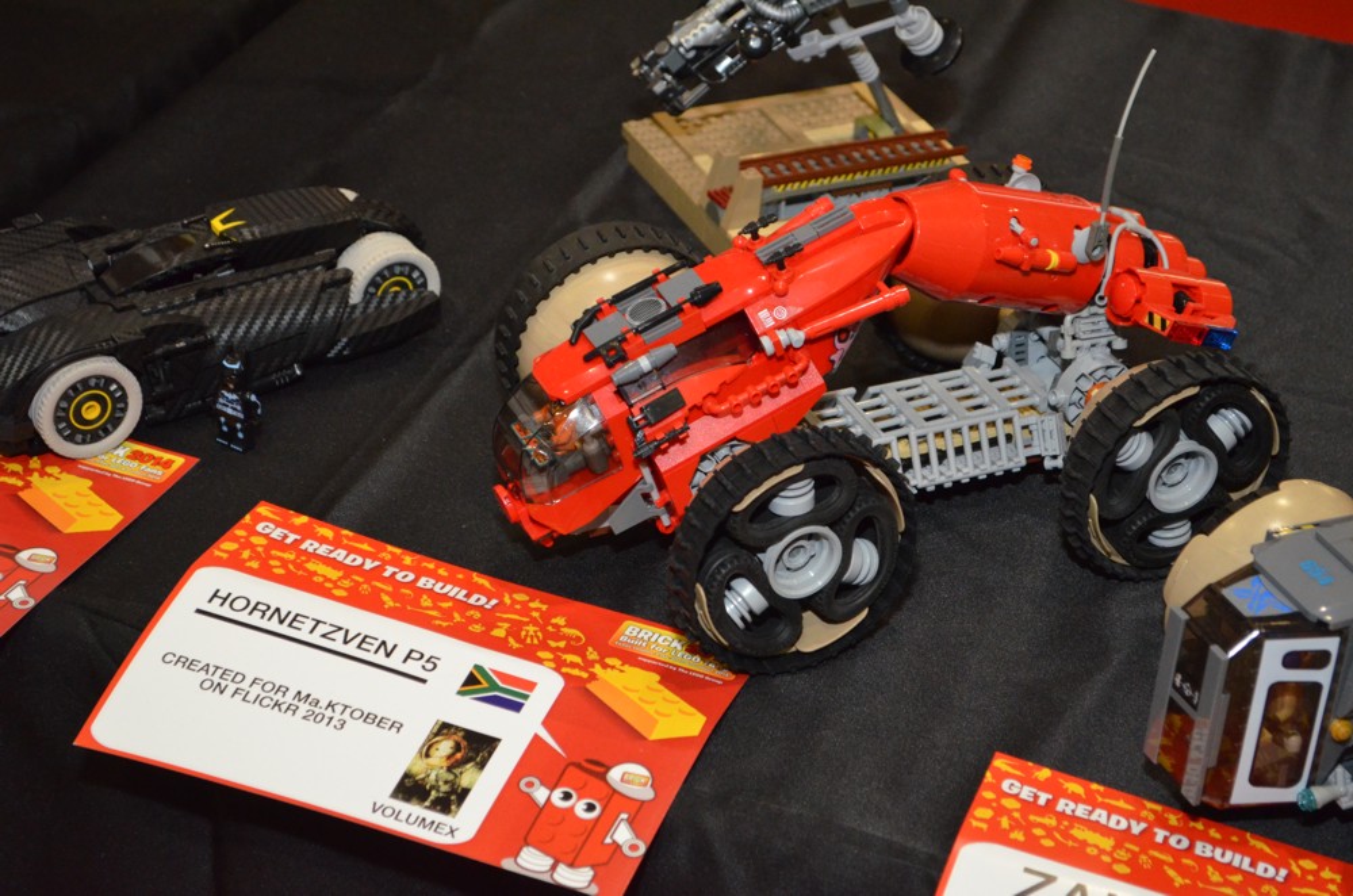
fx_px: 2812
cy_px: 448
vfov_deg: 18.1
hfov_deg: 27.0
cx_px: 676
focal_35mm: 75
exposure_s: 1/60
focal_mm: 50
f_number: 5.6
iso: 3200
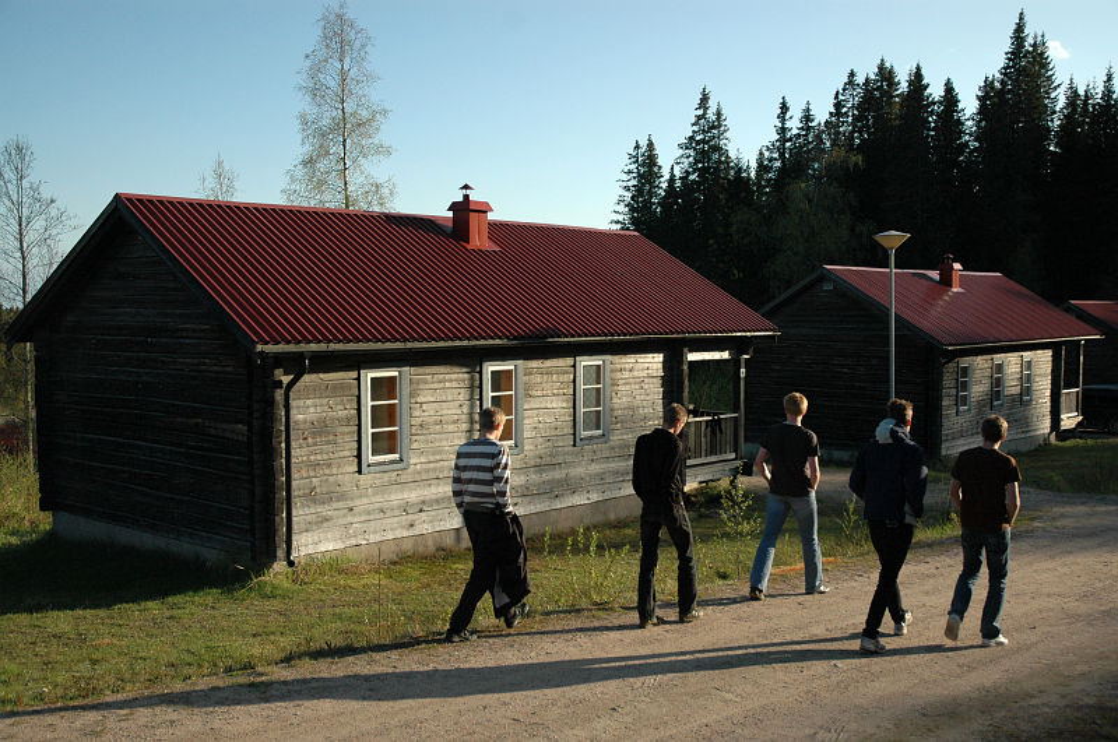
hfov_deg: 48.0
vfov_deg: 32.9
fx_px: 1256
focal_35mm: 40
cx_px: 559
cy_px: 371
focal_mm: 27
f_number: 3.8
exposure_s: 1/2000
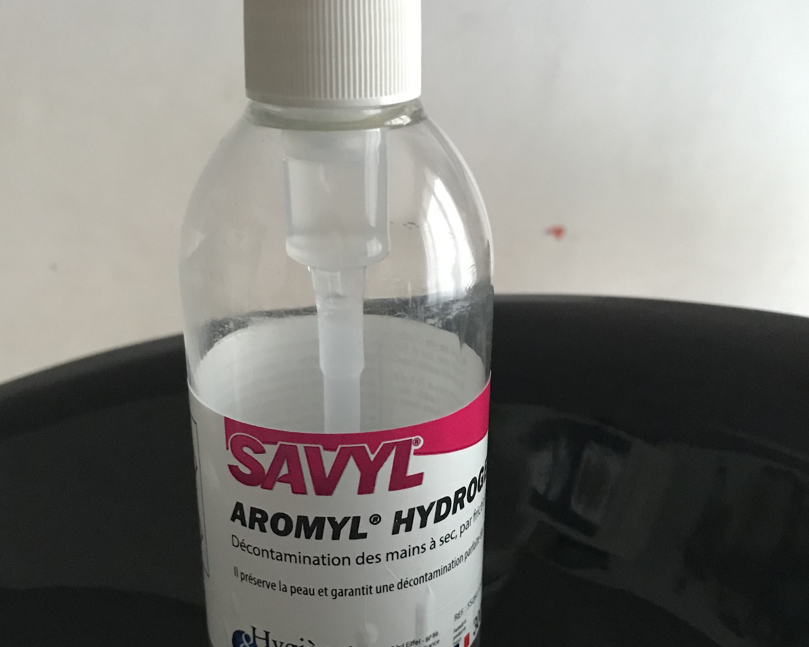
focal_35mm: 45
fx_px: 1077
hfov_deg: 41.1
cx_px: 384
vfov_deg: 33.1
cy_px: 444
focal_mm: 3.99
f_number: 1.8
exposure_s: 1/13
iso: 100
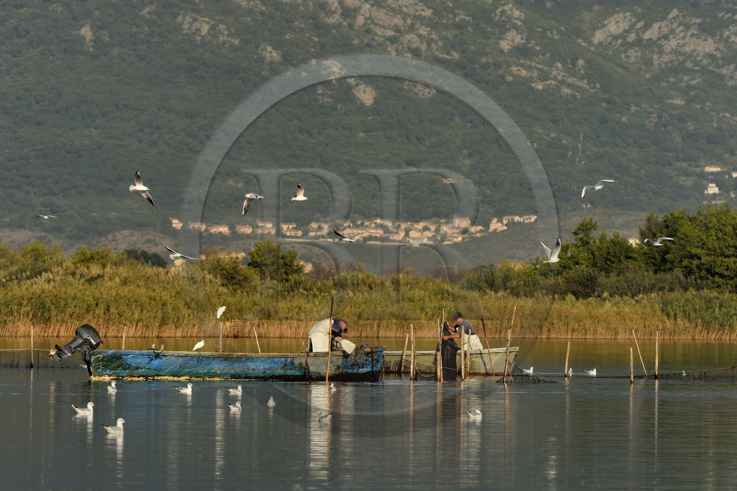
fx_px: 5731
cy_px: 246
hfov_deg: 7.4
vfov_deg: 4.9
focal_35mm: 280
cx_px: 368
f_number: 13
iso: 400
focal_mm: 280
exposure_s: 1/500
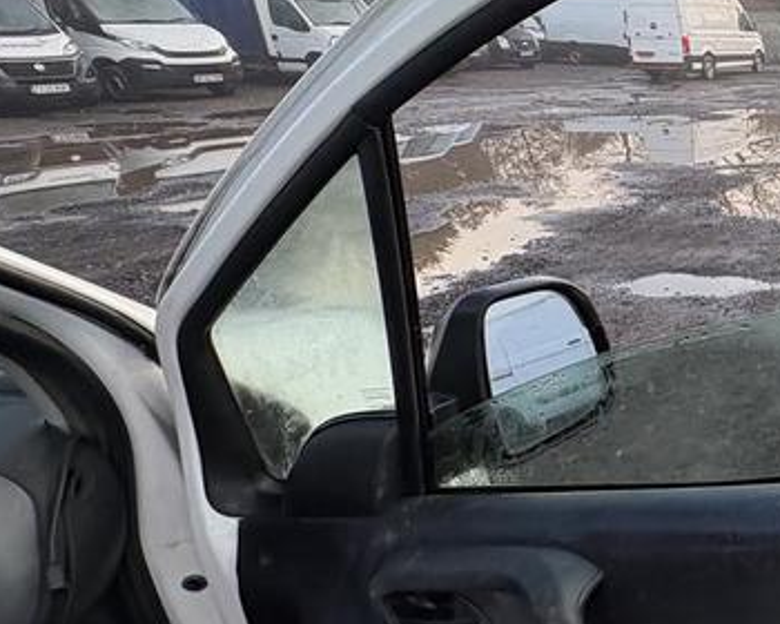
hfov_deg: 37.6
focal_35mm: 35
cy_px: 357
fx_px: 808
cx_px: 954
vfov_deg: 42.1
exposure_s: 1/176
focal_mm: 2.22
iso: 50
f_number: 2.2
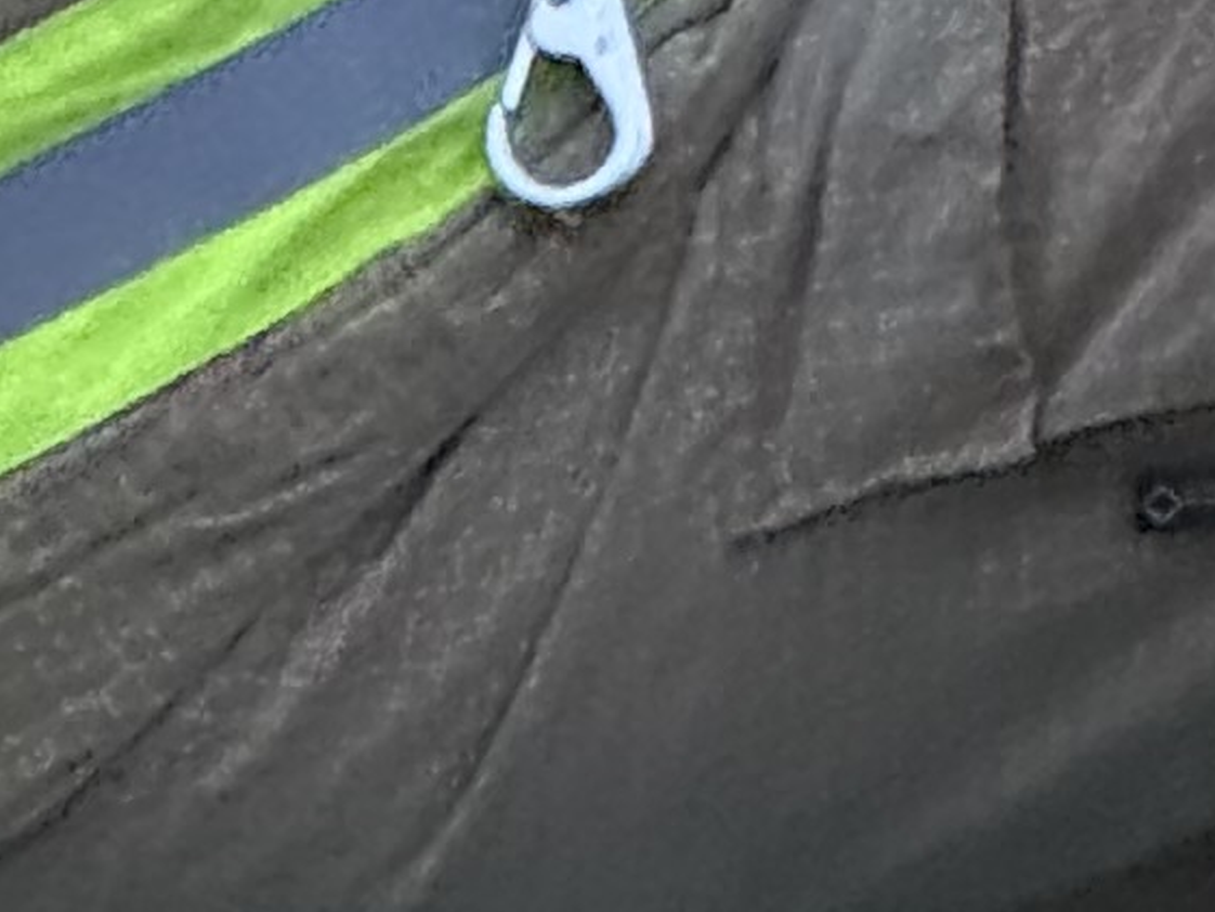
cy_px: -1705
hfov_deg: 3.5
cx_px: 3166
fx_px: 19414
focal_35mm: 553
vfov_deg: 2.7
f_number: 2.8
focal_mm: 9
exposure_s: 1/40
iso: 1250
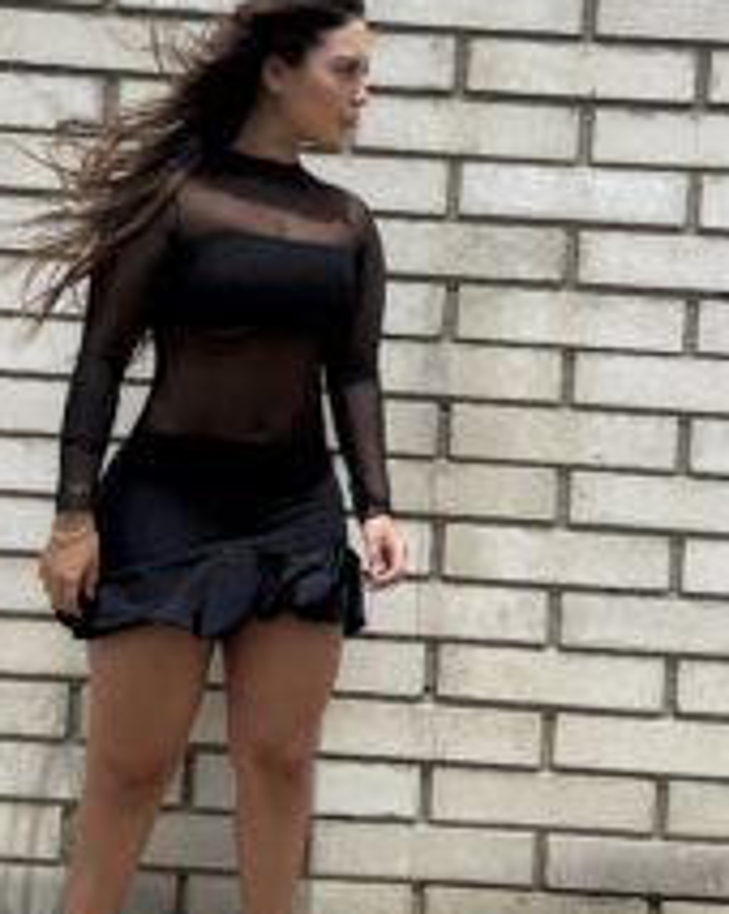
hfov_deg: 34.0
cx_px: 283
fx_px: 1188
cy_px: 326
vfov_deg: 41.6
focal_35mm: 44
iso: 80
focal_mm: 6.76
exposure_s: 1/4405
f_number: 1.78
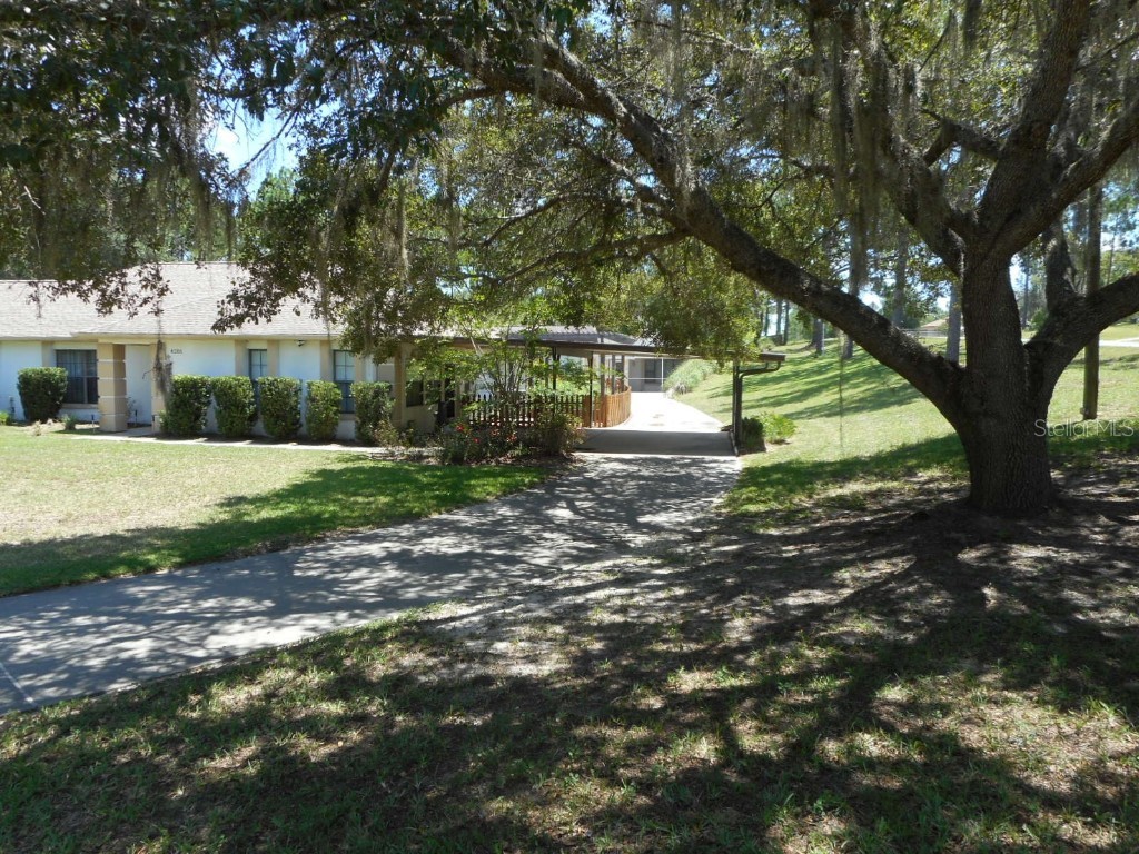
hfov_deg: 69.4
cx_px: 570
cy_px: 427
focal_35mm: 25
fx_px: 823
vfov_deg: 54.9
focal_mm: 4.5
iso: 80
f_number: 3.7
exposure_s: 1/200
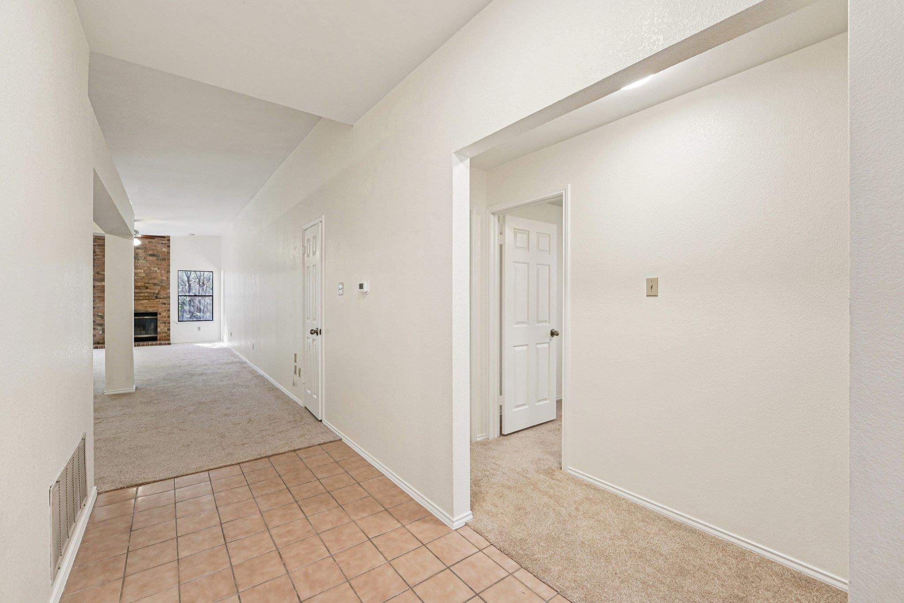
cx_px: 452
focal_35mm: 14
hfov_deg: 104.3
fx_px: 352
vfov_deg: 81.2
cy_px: 302
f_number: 8
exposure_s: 1/40
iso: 800
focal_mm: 14
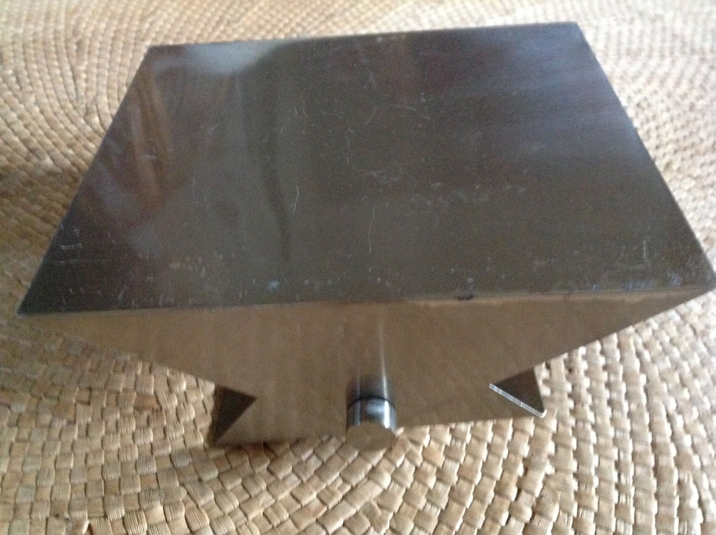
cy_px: 268
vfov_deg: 40.6
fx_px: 723
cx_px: 358
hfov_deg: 52.7
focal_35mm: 35
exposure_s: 1/15
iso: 800
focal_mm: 4.28
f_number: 2.4
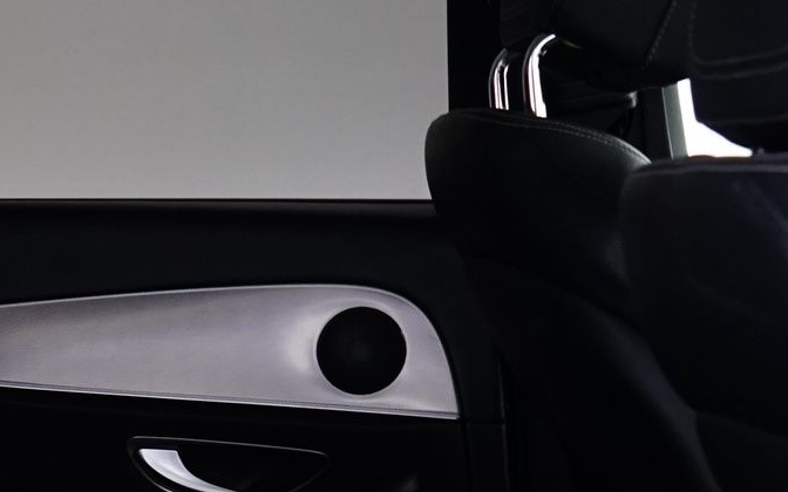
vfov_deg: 14.1
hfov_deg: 21.5
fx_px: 1954
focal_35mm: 91
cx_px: -106
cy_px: 515
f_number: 5
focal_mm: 24
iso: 1250
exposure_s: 1/8
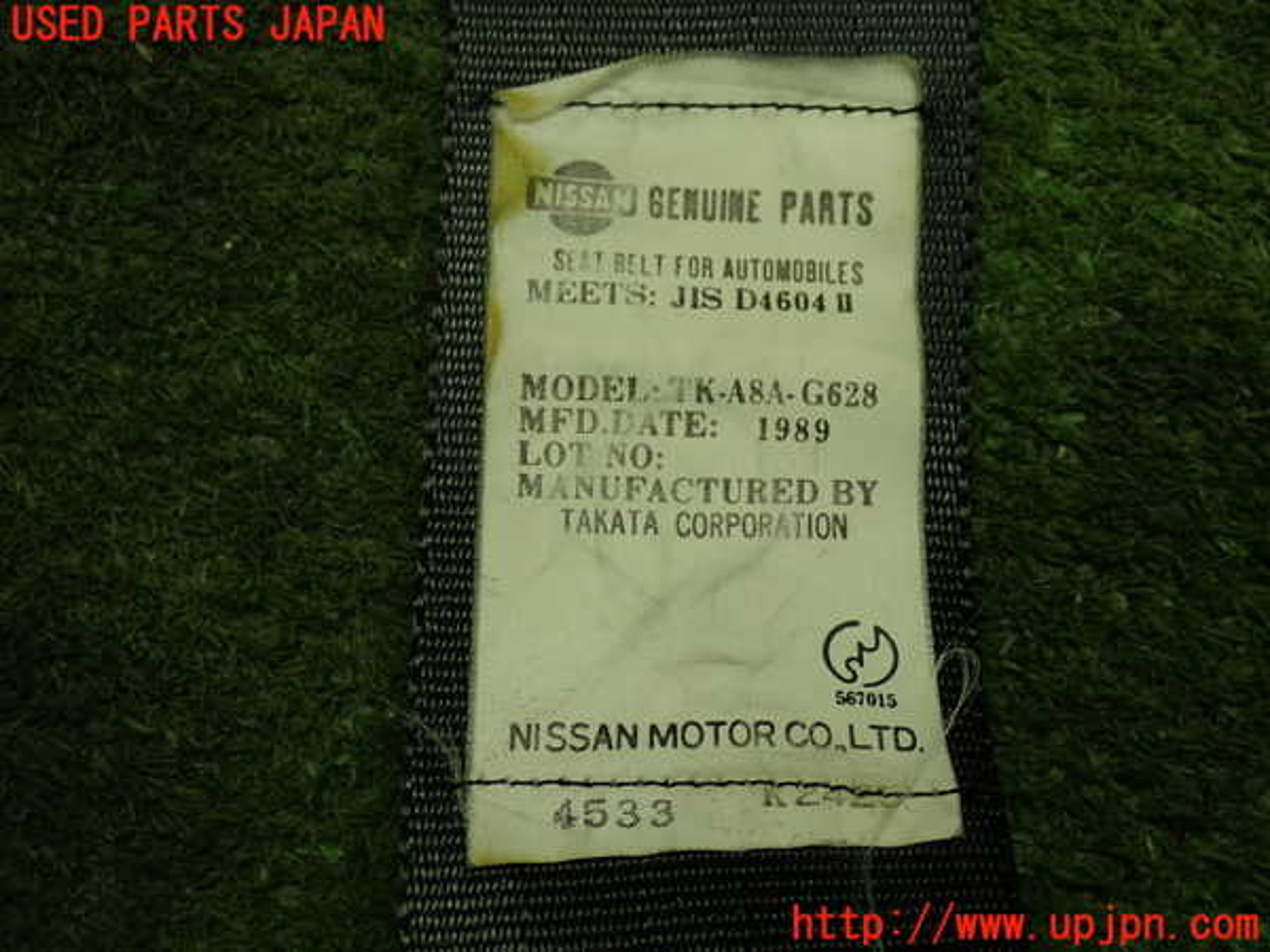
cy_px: 476
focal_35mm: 50
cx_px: 635
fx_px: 1834
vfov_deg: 29.1
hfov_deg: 38.2
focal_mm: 9.01
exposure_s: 1/50
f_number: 3.2
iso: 200
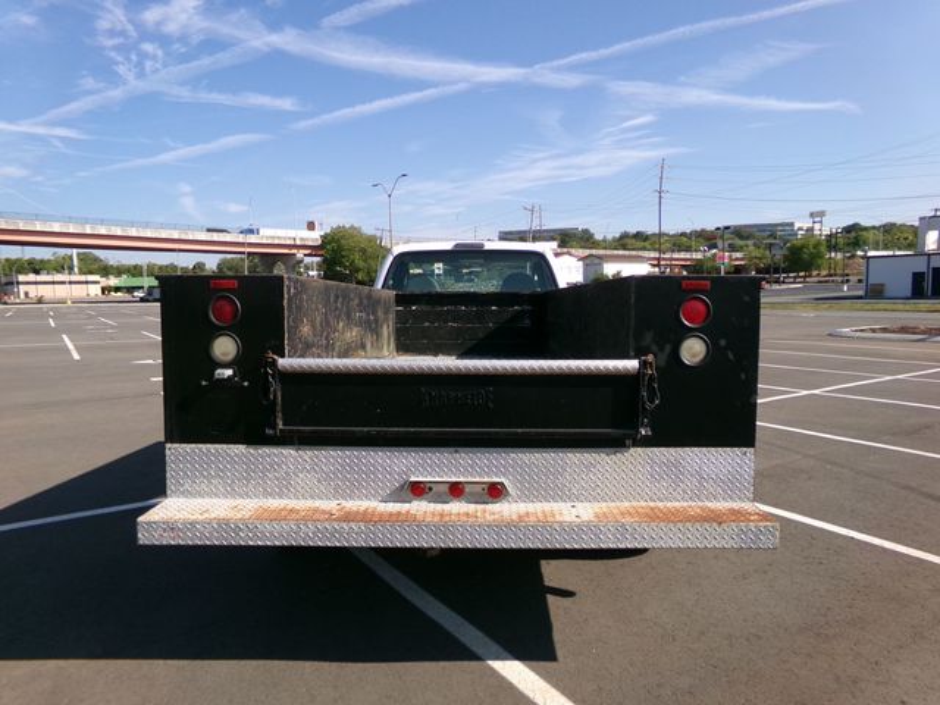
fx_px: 652
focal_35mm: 24
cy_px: 352
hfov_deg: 71.6
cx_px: 470
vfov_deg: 56.8
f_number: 3.7
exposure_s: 1/640
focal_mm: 4.3
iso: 100
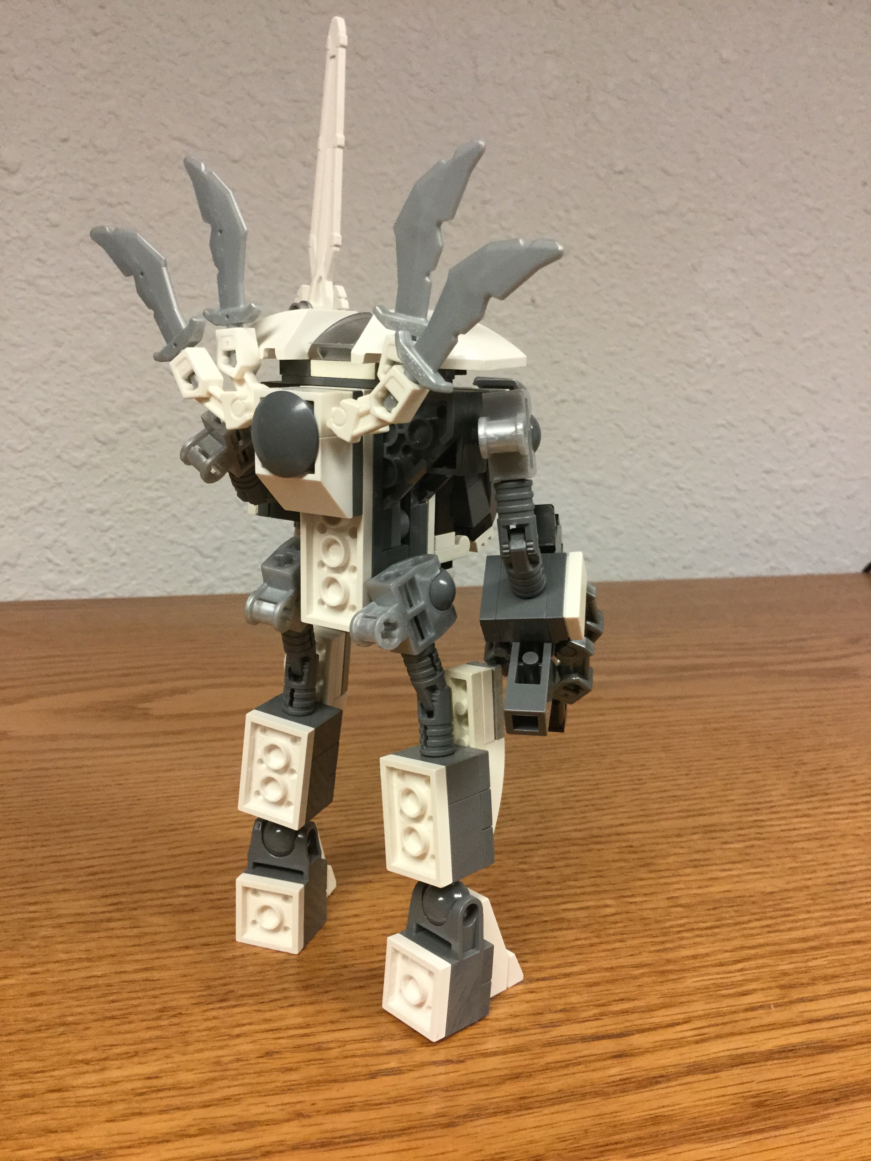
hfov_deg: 45.4
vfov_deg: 58.4
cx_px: 436
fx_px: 1040
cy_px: 580
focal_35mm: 31
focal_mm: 3.3
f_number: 2.4
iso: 100
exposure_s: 1/30
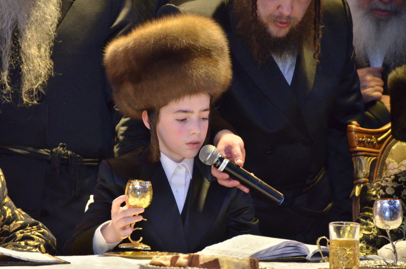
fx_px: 4558
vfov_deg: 3.4
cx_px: 203
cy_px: 134
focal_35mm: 405
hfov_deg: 5.1
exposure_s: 1/100
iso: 2500
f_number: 5.6
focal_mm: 270
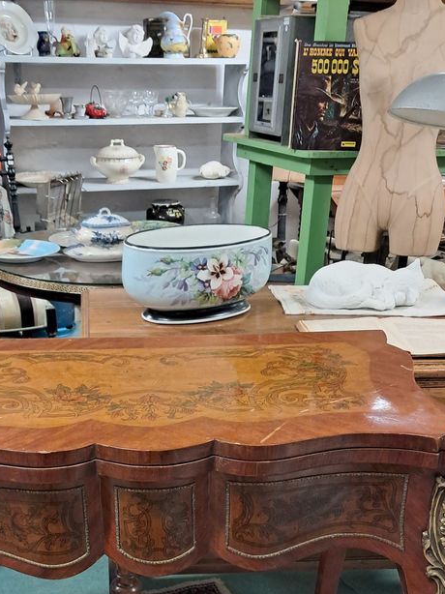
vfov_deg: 41.0
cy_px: 483
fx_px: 755
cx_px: 151
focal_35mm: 44
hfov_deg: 32.6
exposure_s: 1/50
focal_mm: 4
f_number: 1.8
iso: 640
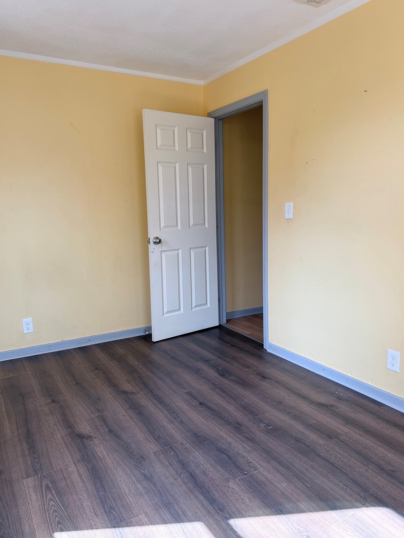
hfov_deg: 53.1
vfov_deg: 67.2
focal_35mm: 26
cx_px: 192
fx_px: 405
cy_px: 249
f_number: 1.78
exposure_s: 1/125
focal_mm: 6.76
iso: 100
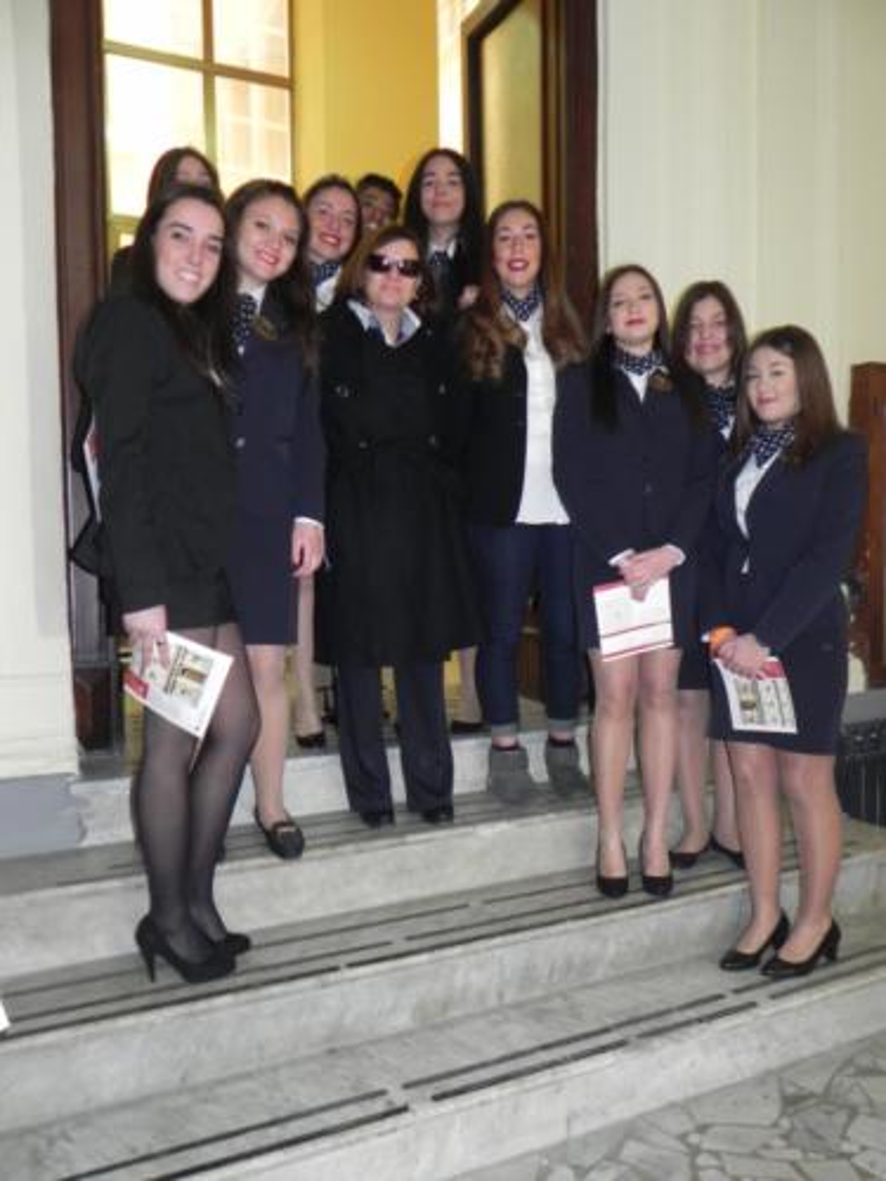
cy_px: 590
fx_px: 990
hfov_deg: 48.2
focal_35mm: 29
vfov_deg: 61.7
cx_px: 443
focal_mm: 5.2
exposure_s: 1/30
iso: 200
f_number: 2.8
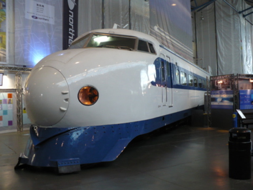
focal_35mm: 37
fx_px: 270
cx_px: 126
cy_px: 95
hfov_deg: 50.1
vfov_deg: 38.7
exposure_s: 1/30
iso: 160
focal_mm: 6.1
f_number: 2.8
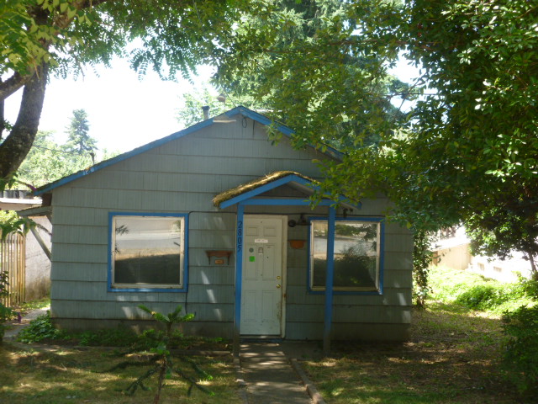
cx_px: 269
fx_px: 684
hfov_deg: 42.9
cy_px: 202
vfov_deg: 32.9
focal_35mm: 44
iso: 125
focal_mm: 7.9
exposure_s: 1/60
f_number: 3.8
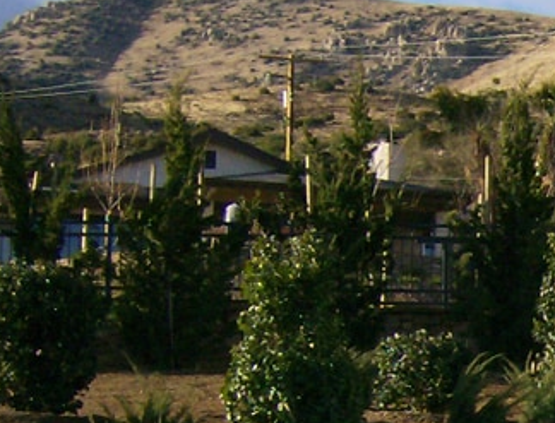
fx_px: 2355
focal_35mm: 146
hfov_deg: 12.8
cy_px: 493
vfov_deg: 10.1
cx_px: 814
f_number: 4.7
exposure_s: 1/522
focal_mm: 6
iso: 100
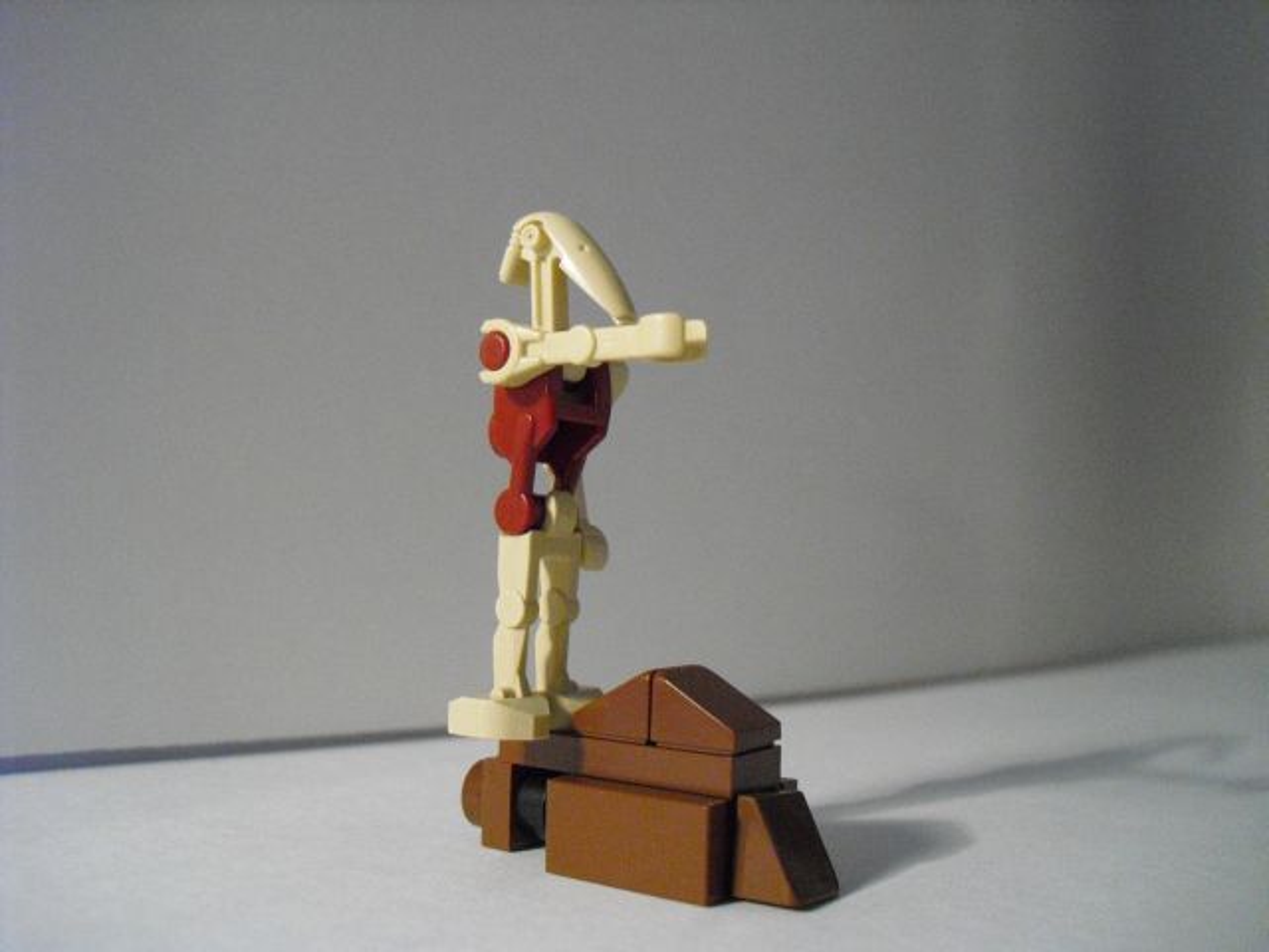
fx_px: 1320
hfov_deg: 51.4
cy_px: 476
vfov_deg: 39.7
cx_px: 634
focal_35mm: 36
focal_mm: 6.3
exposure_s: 1/125
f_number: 3.1
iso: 800
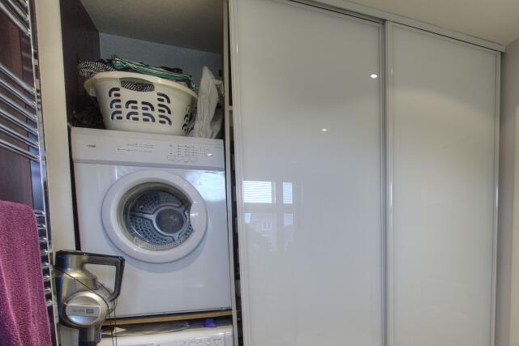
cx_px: 395
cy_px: 269
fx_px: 346
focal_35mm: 24
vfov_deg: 50.4
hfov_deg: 68.5
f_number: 8
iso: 400
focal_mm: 10
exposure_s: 1/10
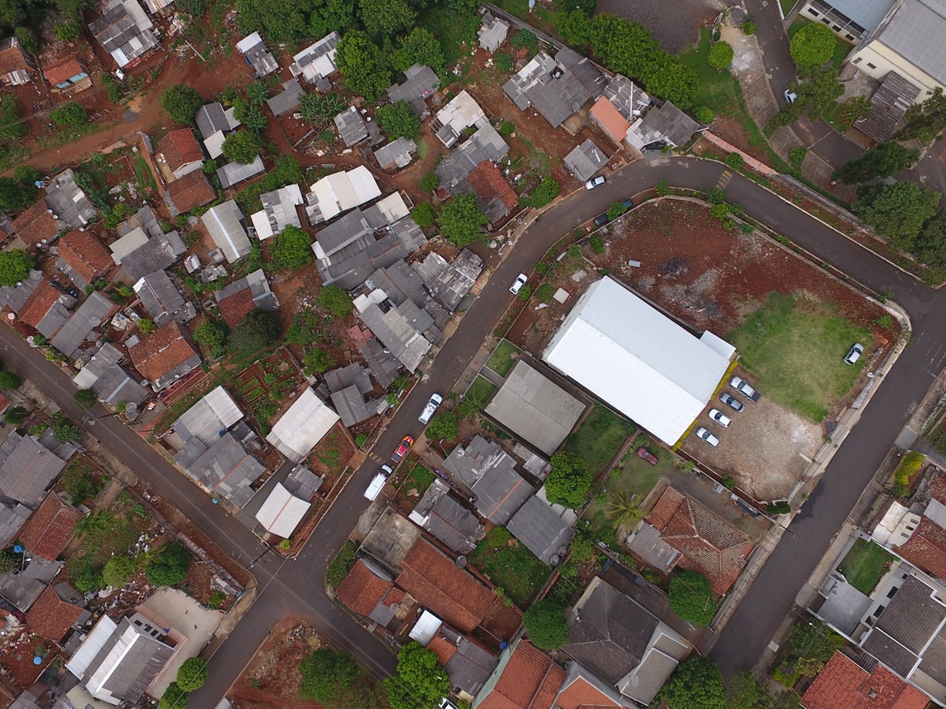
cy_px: 339
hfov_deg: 79.0
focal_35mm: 21
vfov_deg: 63.4
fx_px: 574
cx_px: 473
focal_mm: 3.61
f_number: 2.8
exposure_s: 1/697
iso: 100
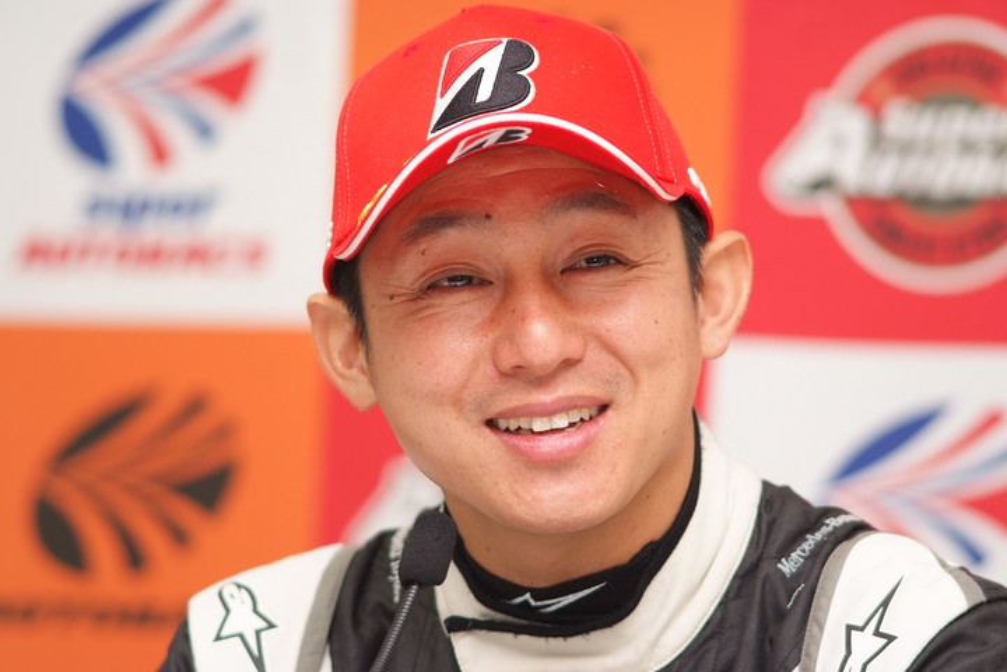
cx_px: 504
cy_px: 336
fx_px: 7552
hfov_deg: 7.6
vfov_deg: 5.1
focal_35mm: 270
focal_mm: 180
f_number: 2.8
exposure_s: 1/250
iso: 400
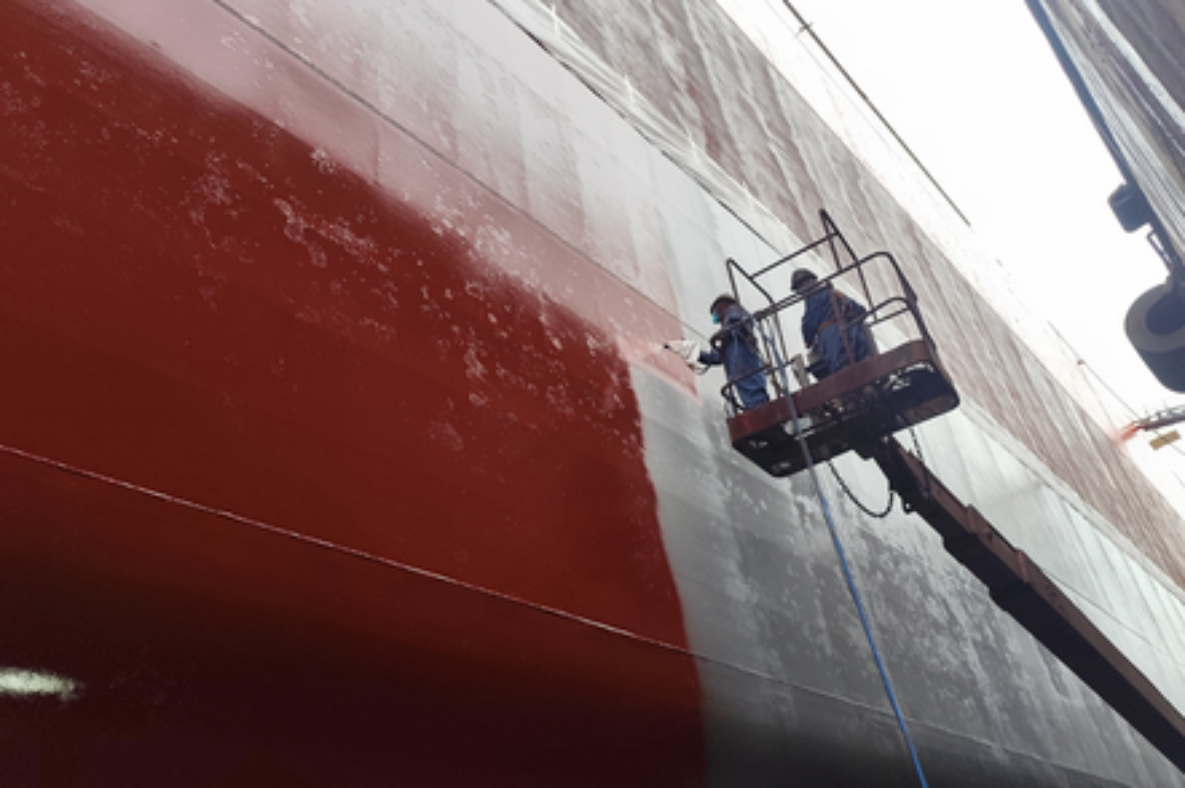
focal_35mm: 26
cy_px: 413
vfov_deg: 49.5
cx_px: 563
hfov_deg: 69.4
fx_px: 855
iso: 50
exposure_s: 1/360
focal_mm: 6.19
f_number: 1.65
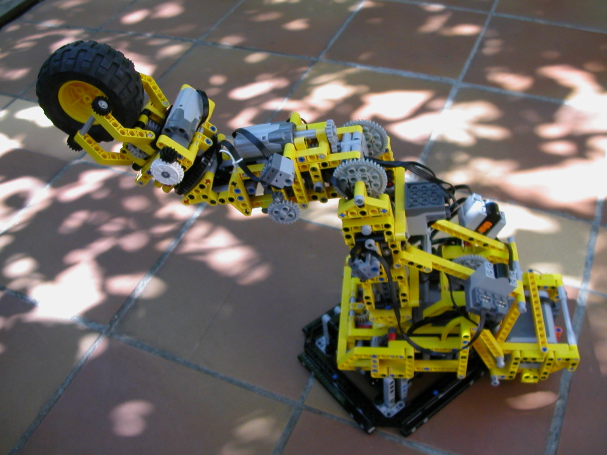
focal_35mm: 37
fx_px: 649
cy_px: 228
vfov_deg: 38.7
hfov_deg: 50.1
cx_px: 304
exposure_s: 1/218
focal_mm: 5.6
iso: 100
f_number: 2.7
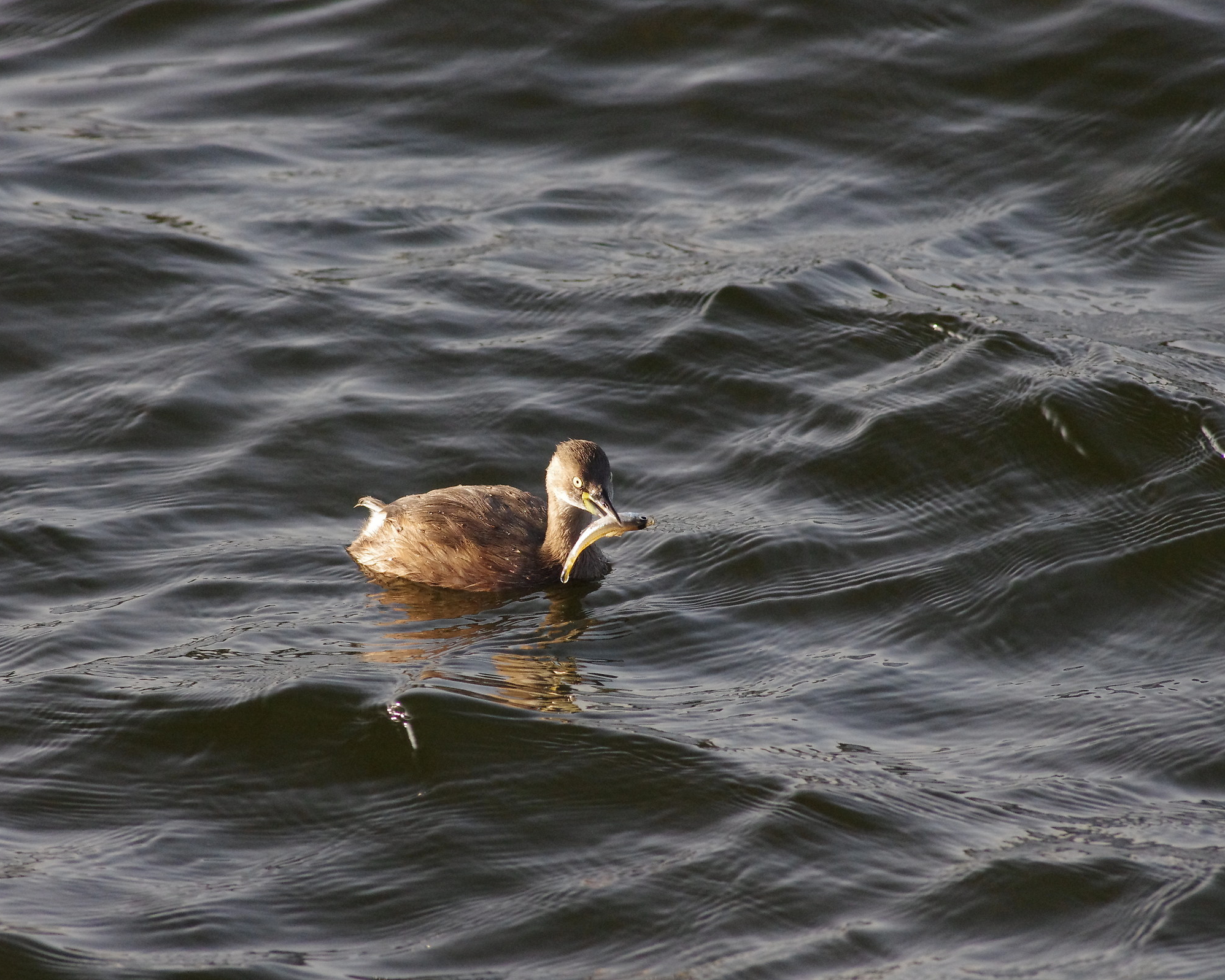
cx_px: 543
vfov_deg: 1.6
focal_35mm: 948
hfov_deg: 2.0
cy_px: 490
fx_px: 34372
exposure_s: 1/800
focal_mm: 560
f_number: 8
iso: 2500
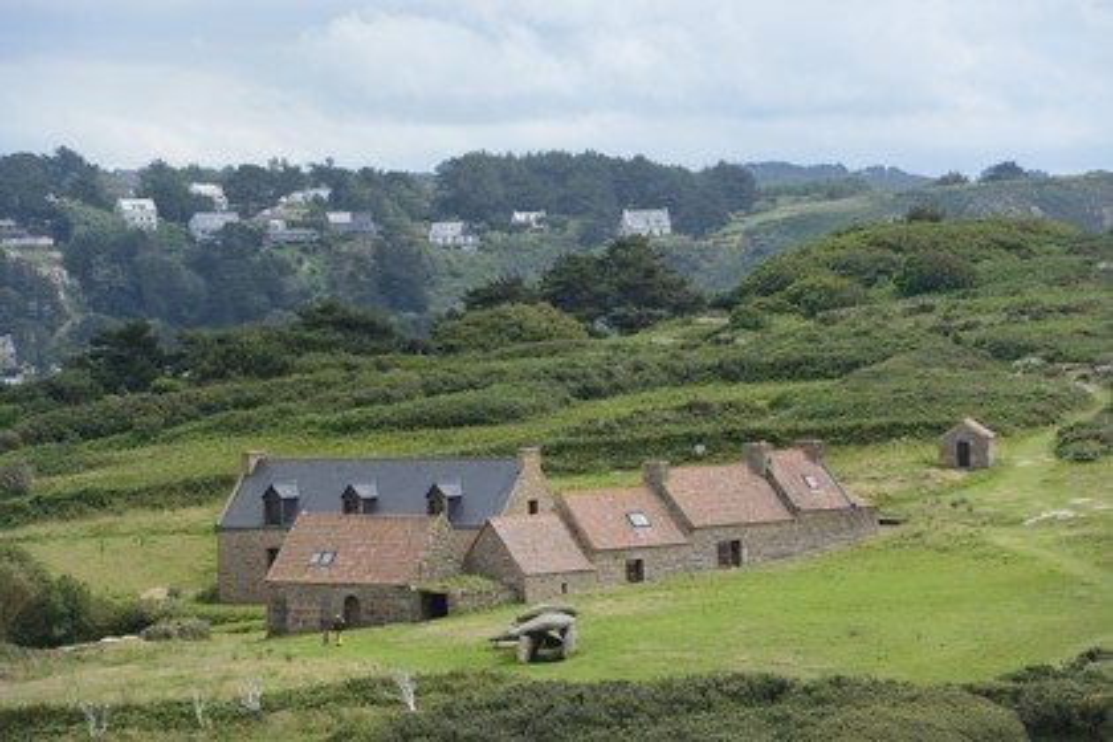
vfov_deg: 6.9
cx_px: 556
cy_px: 371
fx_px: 6183
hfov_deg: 10.3
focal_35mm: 200
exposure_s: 1/250
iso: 200
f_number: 10
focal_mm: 200
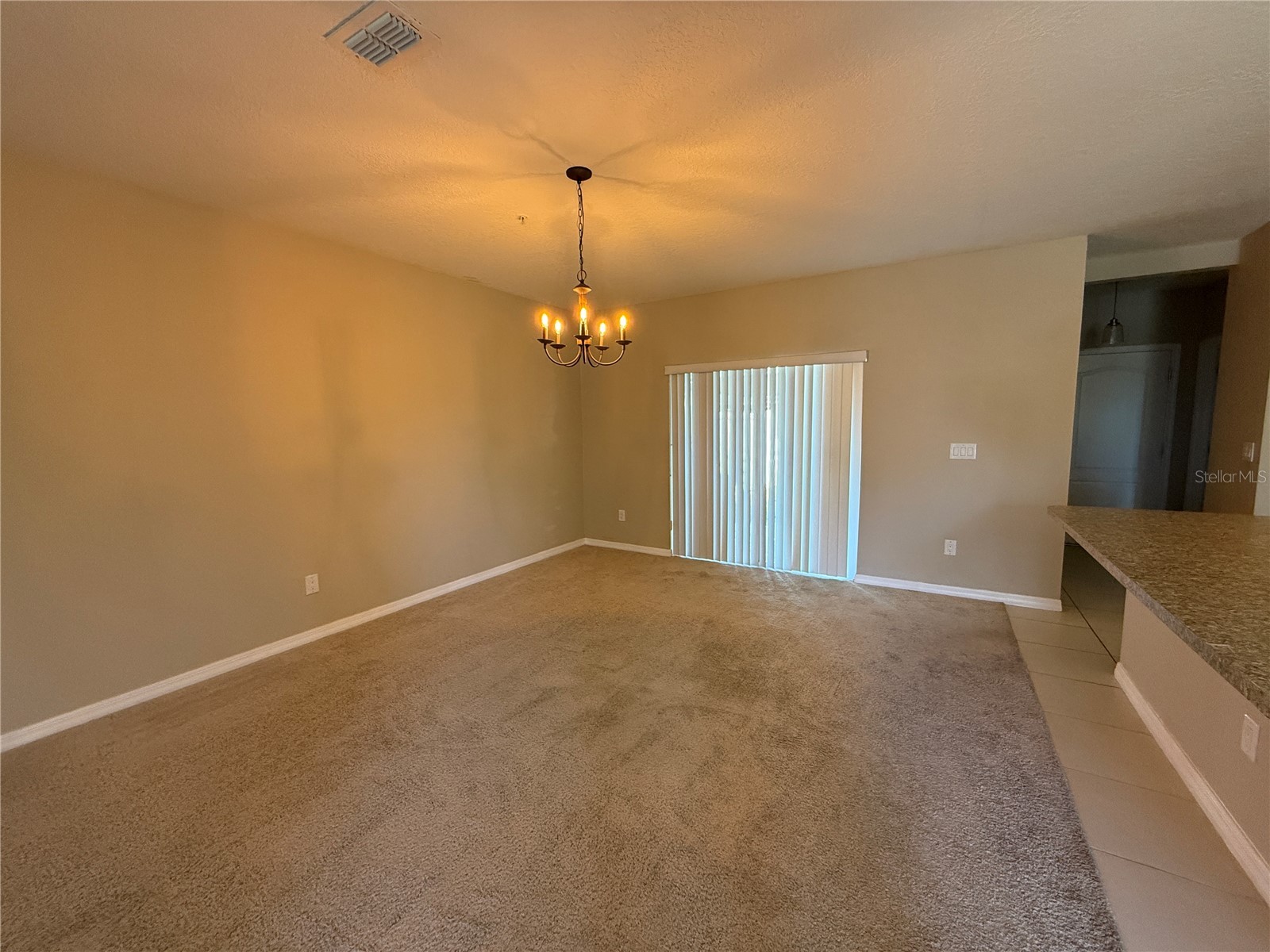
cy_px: 476
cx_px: 635
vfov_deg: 85.7
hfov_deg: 102.1
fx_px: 514
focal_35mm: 14
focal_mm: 2.22
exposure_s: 1/120
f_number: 2.2
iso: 400
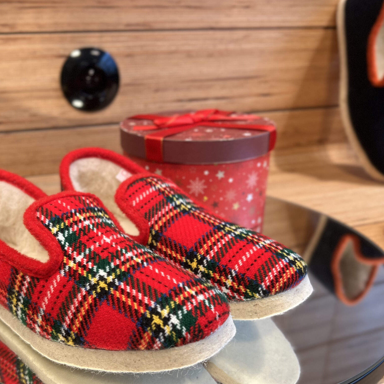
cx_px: 122
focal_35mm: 38
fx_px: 477
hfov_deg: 43.1
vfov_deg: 43.6
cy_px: 233
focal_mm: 5.7
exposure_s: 1/100
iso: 50
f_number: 1.5
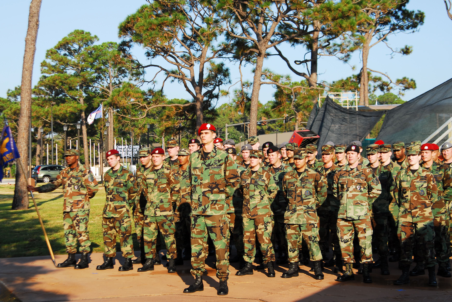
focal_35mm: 60
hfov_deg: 33.4
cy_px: 151
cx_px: 226
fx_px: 754
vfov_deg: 22.7
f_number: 4
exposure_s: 1/640
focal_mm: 40
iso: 125
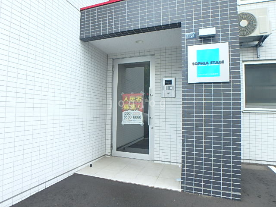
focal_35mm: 21
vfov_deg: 63.4
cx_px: 138
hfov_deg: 79.0
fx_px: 167
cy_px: 104
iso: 200
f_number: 3.5
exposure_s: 1/40
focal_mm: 3.7
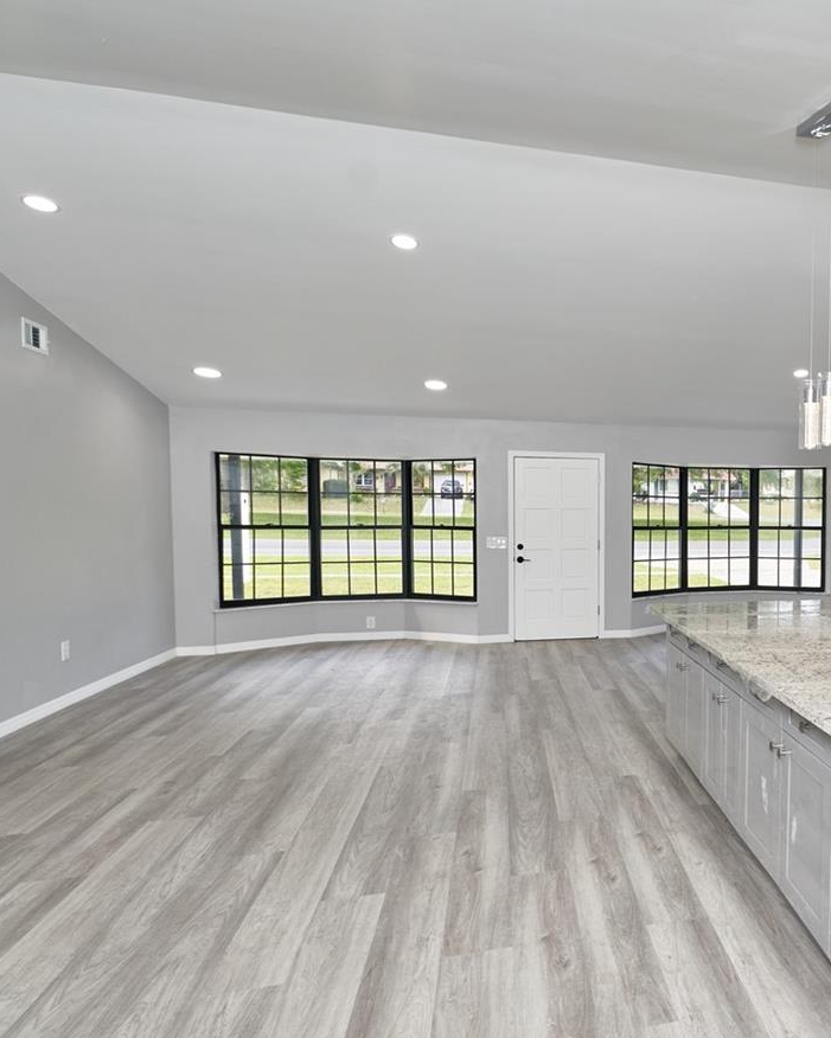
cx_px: 727
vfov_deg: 70.3
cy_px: 536
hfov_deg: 52.6
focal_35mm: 24
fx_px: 738
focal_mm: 14
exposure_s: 1/200
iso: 400
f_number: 5
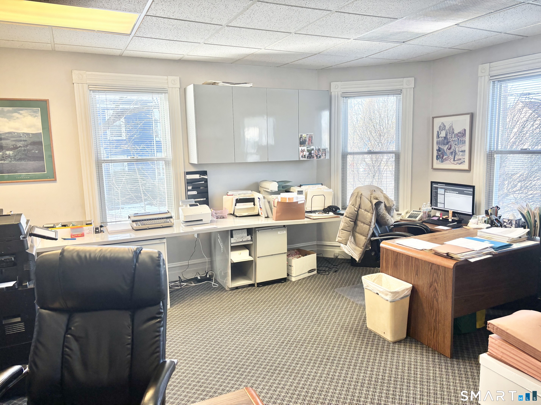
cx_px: 270
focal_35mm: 26
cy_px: 202
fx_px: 406
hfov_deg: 67.3
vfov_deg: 53.1
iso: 80
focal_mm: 5.96
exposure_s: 1/120
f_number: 1.6
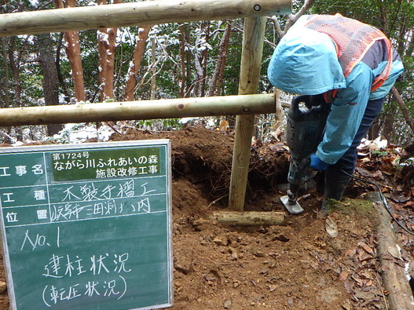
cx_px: 222
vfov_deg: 41.7
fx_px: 407
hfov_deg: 53.9
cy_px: 173
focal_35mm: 34
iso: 250
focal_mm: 5
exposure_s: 1/60
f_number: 3.5
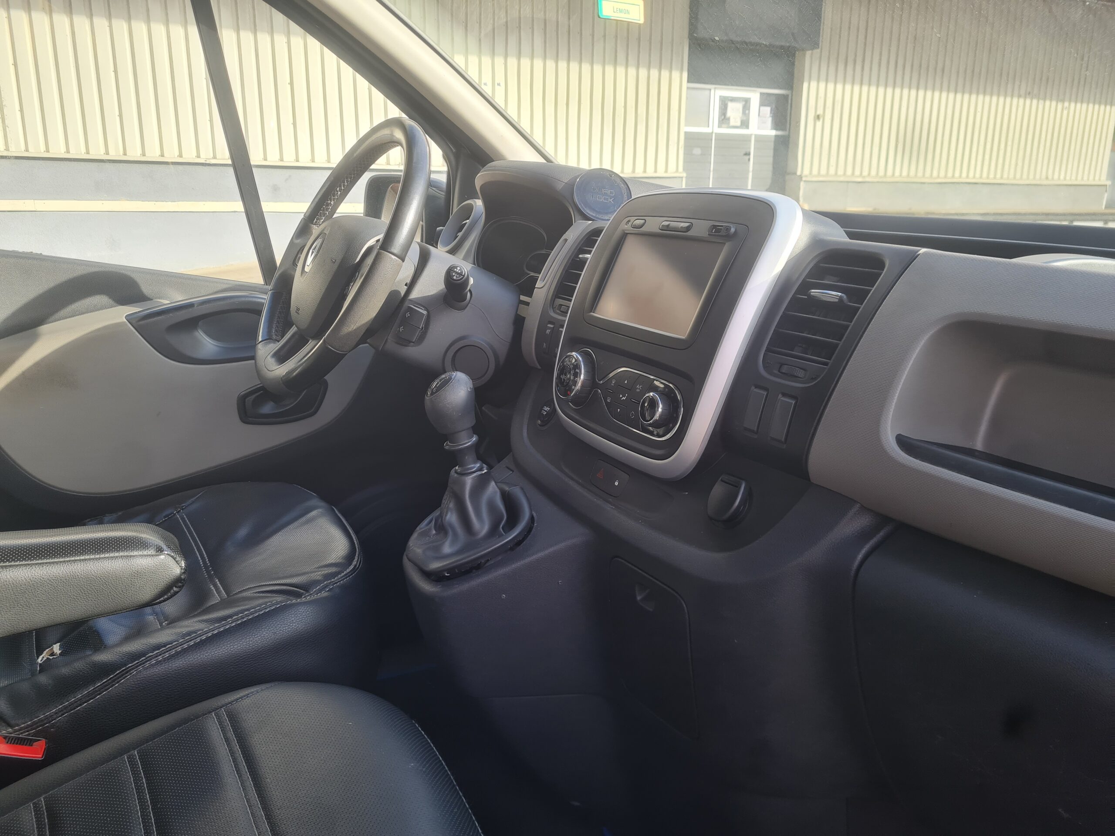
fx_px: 837
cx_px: 558
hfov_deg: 67.3
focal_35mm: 26
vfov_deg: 53.1
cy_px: 418
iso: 50
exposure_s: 1/277
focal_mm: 5.4
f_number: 1.8
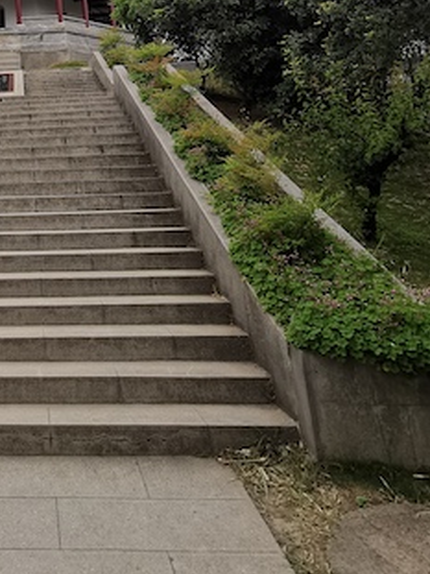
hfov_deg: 36.3
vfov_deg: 45.8
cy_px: 24
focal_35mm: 35
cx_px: -7
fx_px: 580
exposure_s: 1/365
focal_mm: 2.26
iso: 50
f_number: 2.2
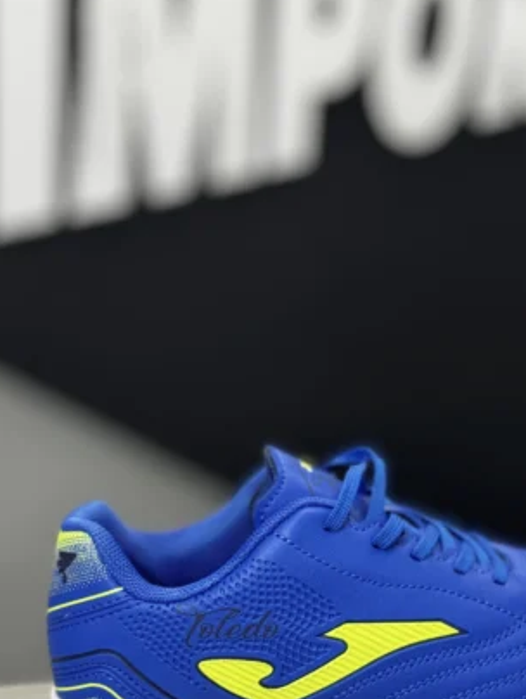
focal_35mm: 68
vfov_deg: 28.5
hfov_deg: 21.6
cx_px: 313
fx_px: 1375
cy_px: 373
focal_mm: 6.76
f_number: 1.78
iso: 250
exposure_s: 1/40
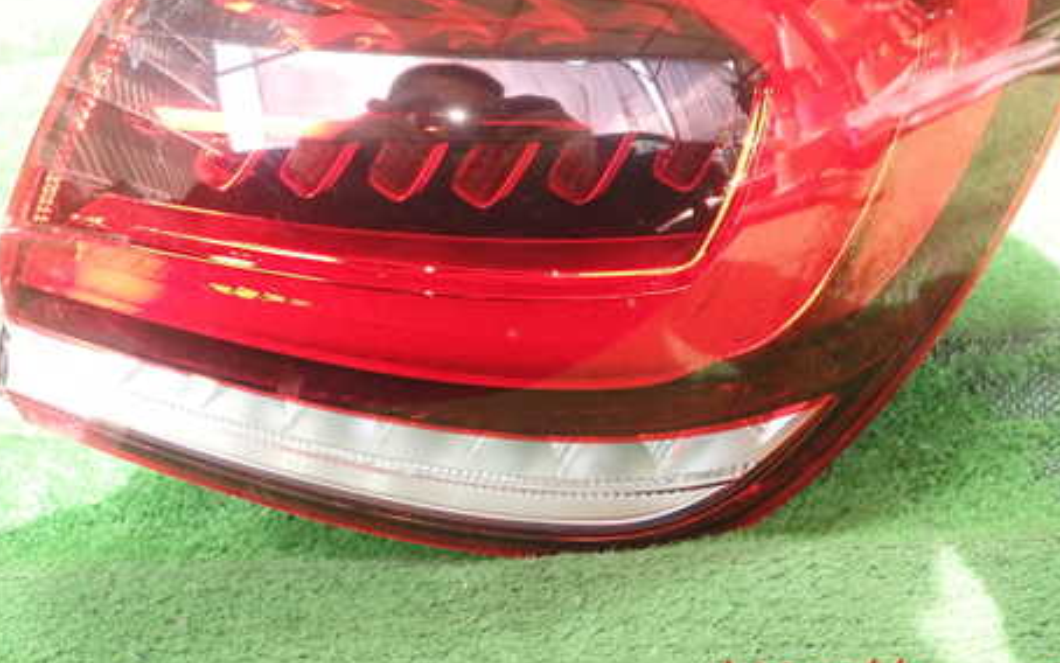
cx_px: 551
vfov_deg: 30.2
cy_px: 189
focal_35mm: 42
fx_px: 1214
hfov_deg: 47.2
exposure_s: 1/125
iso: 500
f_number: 2.3
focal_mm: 5.5
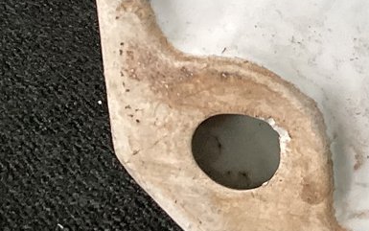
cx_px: 488
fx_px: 1298
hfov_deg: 15.4
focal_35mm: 129
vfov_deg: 10.0
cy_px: -31
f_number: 2.4
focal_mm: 3.3
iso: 64
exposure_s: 1/120
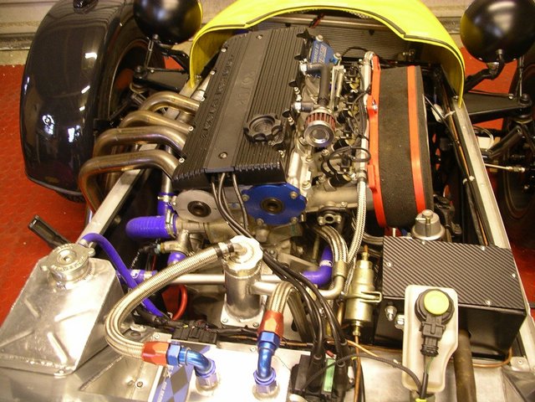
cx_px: 268
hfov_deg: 50.1
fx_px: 572
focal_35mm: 37
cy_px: 201
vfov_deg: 38.7
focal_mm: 7.8
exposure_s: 1/13
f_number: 2.8
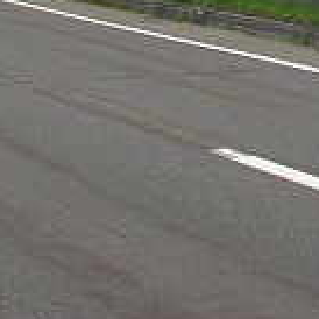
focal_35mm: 116
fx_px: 1209
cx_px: 163
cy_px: -210
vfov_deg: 13.8
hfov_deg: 15.0
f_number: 10
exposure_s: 1/125
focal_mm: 7.2
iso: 50
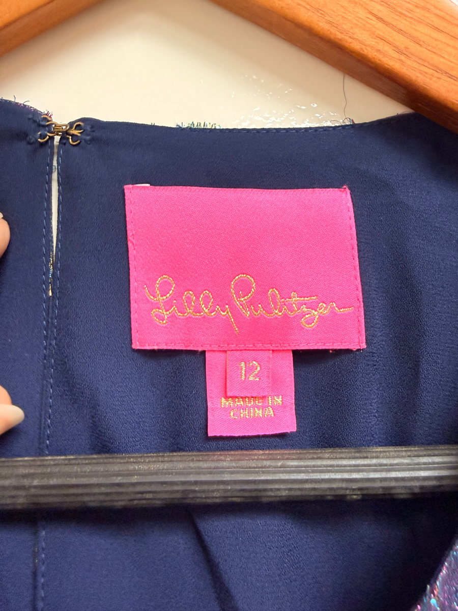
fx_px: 423
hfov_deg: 56.8
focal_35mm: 24
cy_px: 306
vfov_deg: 71.6
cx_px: 229
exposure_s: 1/60
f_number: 2.2
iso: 320
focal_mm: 2.22
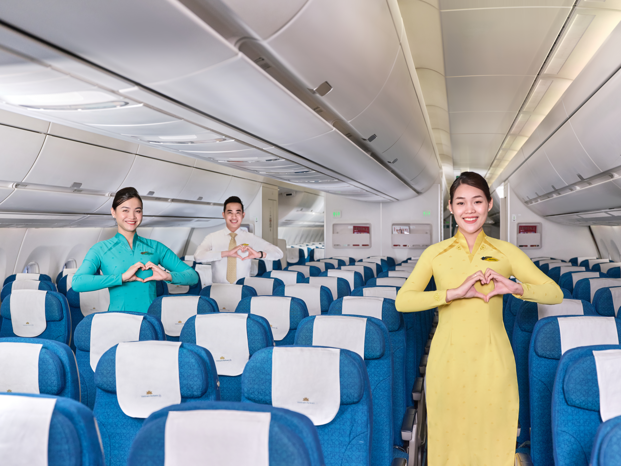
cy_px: 233
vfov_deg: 34.4
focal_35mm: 42
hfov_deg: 44.8
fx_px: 753
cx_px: 310
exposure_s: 1/160
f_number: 5
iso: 1000
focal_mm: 52.7
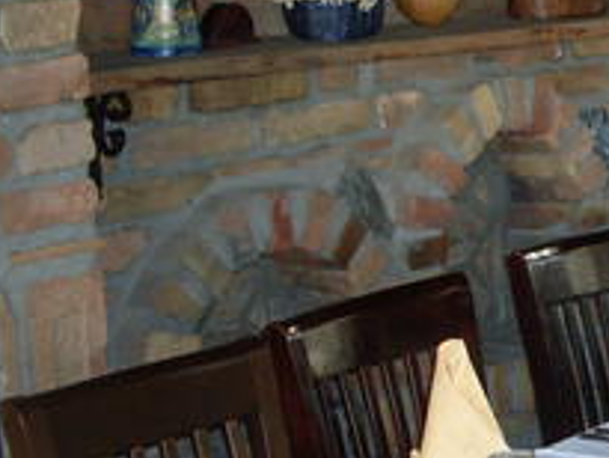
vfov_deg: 13.4
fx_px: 1954
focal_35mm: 111
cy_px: 202
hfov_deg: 16.5
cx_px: 856
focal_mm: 6.3
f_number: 2.8
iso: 100
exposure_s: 1/45
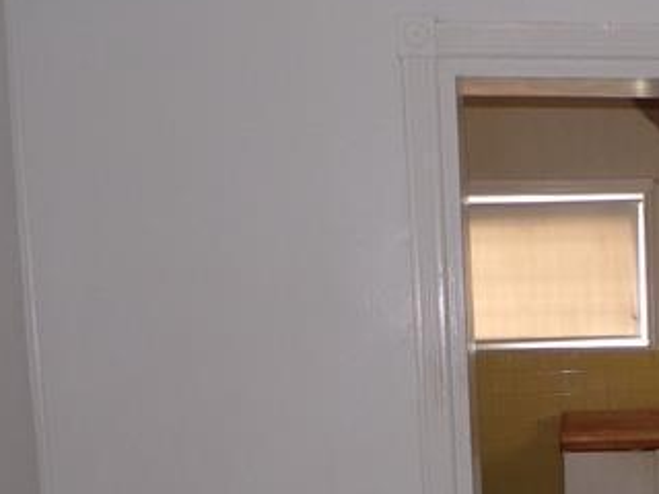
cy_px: 424
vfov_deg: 23.9
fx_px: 1142
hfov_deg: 30.3
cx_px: 636
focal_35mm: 60
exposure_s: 1/34
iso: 200
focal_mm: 4.3
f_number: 3
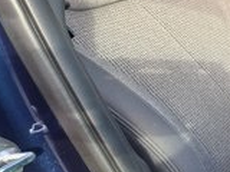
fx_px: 346
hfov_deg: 19.8
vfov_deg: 27.3
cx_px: 453
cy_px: 27
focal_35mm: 52
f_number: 1.9
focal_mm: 2.2
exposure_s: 1/120
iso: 50
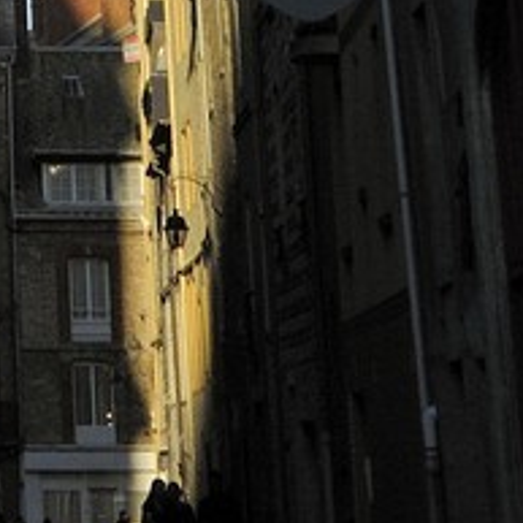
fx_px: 4222
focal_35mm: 247
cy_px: -1401
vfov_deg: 6.1
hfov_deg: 7.0
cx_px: -328
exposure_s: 1/160
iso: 200
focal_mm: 35
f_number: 14
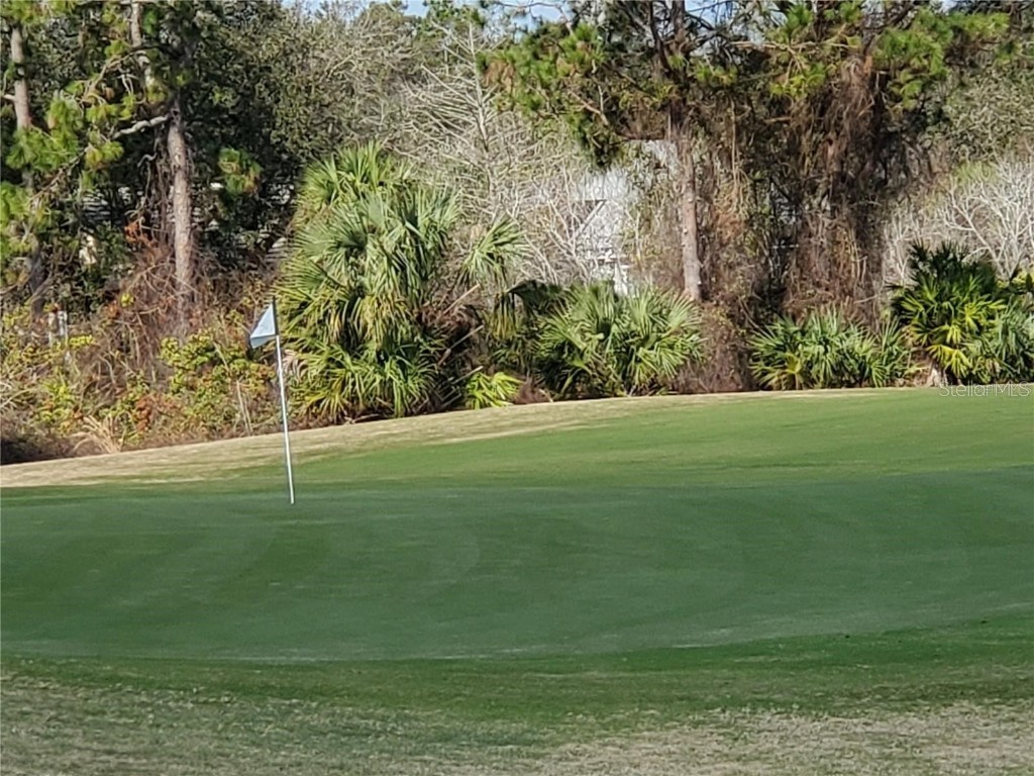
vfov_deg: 28.0
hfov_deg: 36.8
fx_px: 1553
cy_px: 388
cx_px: 517
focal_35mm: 52
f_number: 2.4
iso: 50
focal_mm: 6
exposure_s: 1/641
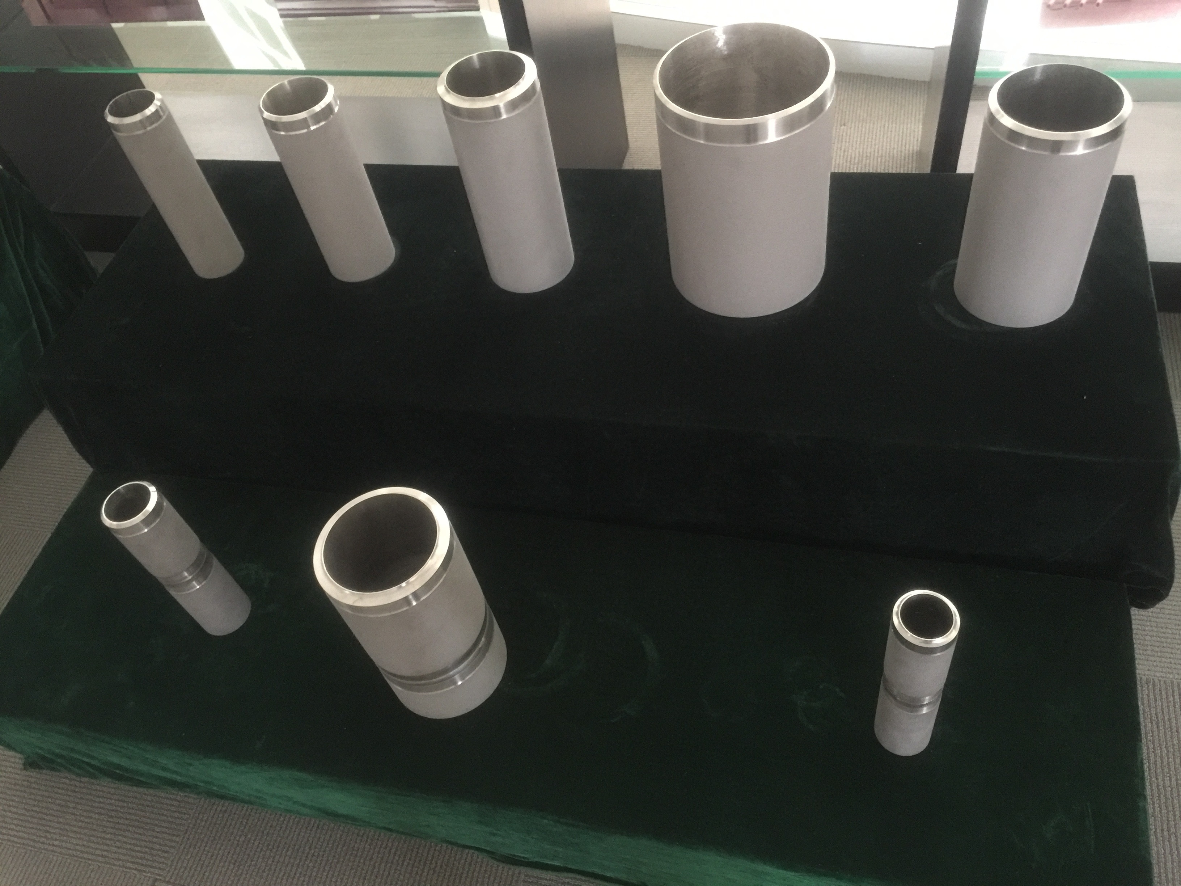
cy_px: 443
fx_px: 989
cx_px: 590
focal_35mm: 29
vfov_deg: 48.2
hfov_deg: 61.7
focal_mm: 4.15
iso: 160
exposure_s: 1/8
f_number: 2.2
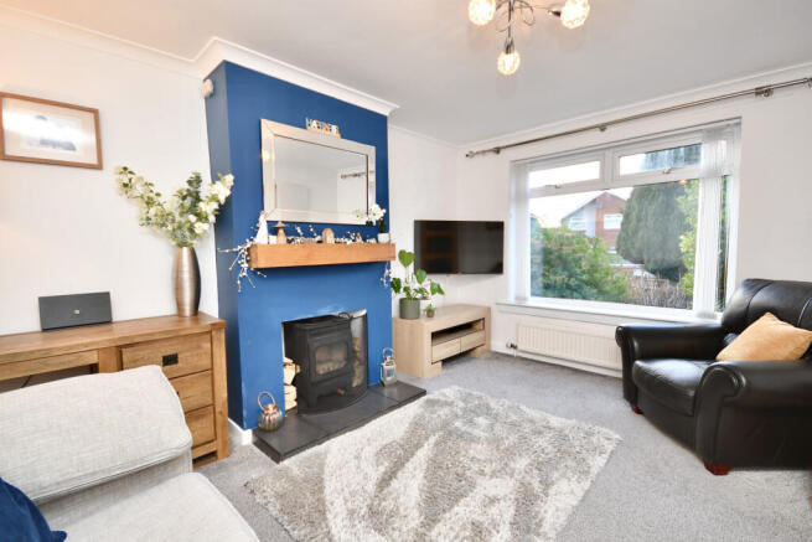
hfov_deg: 100.4
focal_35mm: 15
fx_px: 338
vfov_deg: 77.4
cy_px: 271
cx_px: 406
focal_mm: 10
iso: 560
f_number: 4
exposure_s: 1/60
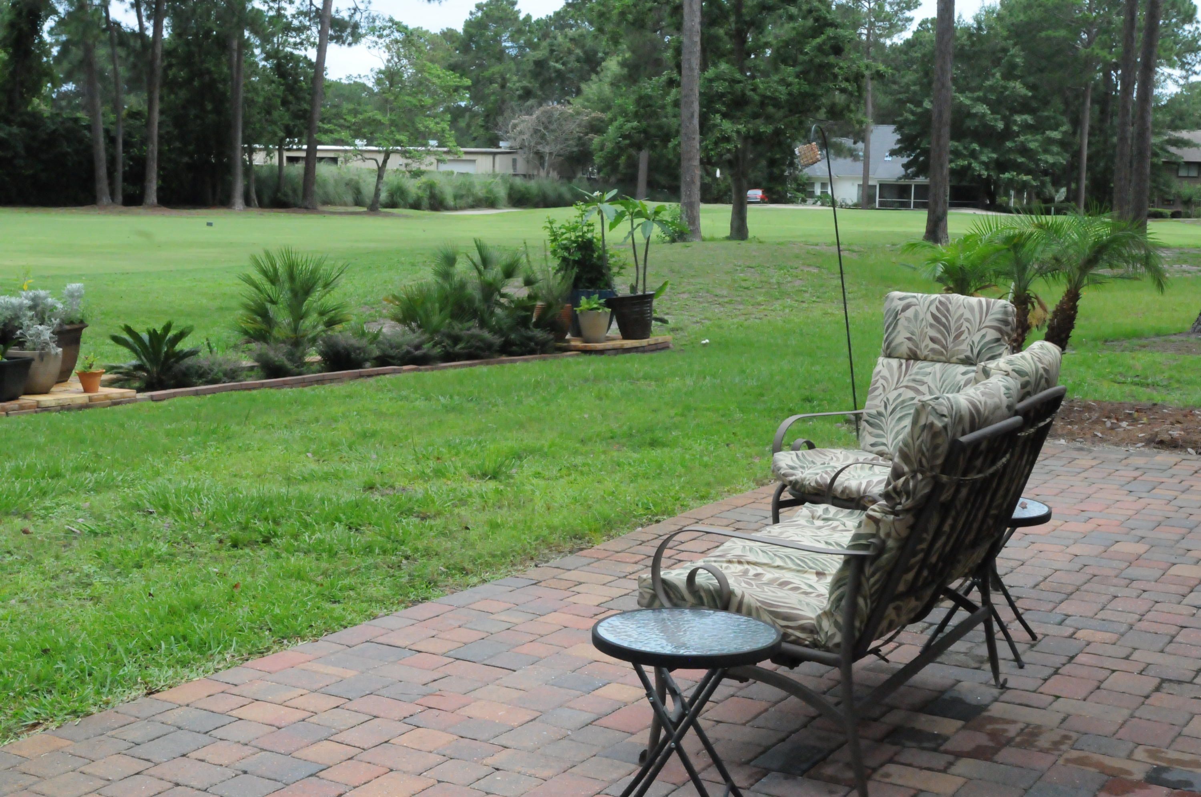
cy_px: 398
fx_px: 1599
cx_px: 600
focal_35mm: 48
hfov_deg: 41.2
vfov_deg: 28.0
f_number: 16
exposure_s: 1/800
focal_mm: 32
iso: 3200
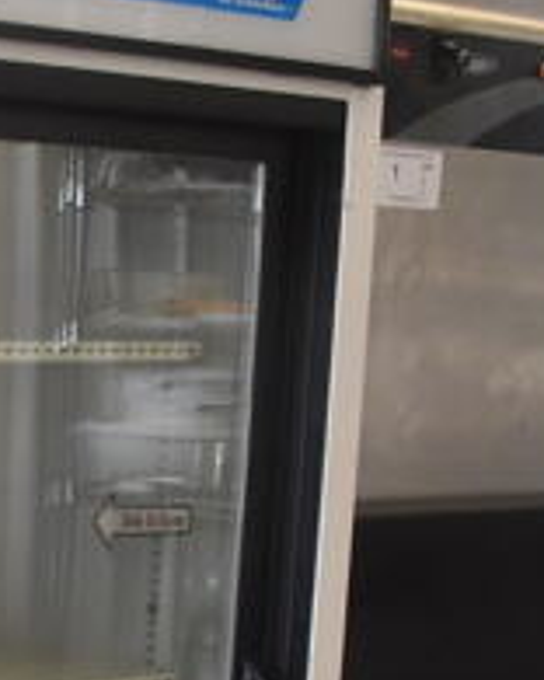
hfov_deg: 12.0
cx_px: -408
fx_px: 2395
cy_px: 832
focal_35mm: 119
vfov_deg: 15.5
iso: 900
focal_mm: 18
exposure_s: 1/125
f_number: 3.5
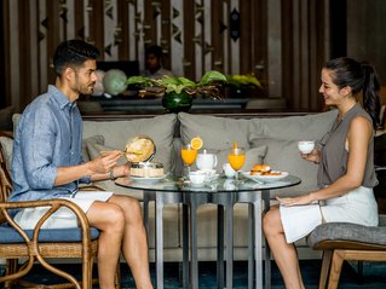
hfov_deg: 18.4
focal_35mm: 107
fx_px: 1193
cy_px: 108
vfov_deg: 13.8
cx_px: 163
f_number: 3.5
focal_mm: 90
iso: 400
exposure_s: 1/400
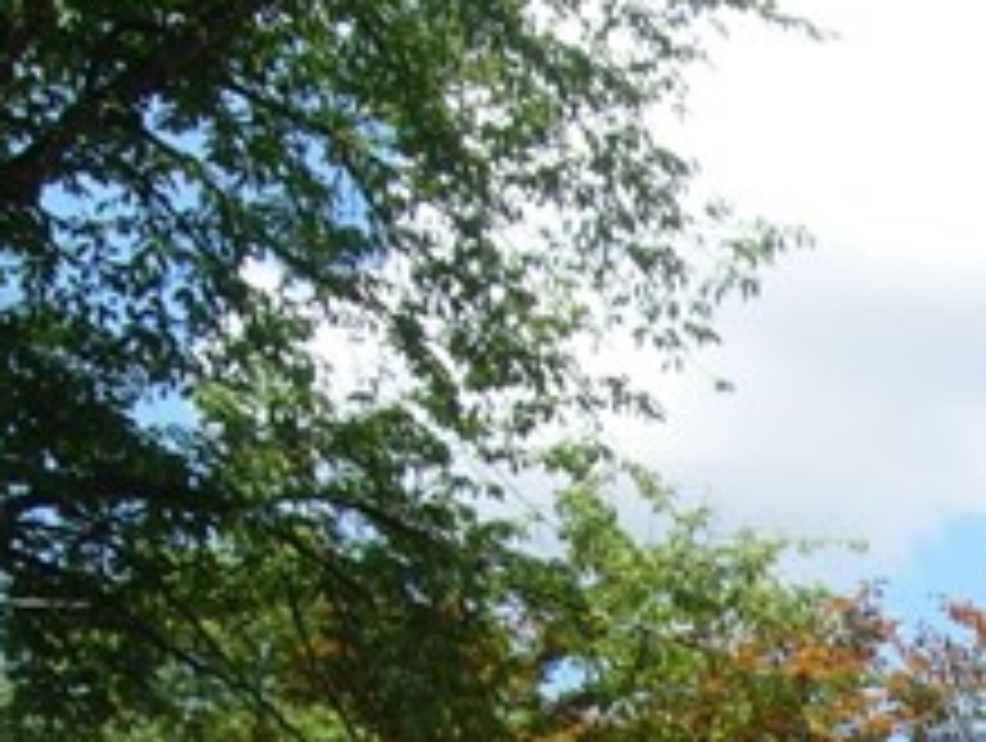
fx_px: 4793
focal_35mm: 168
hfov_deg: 10.9
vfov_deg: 8.3
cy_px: 1628
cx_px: 1805
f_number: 5.4
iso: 50
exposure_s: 1/222
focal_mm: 7.5
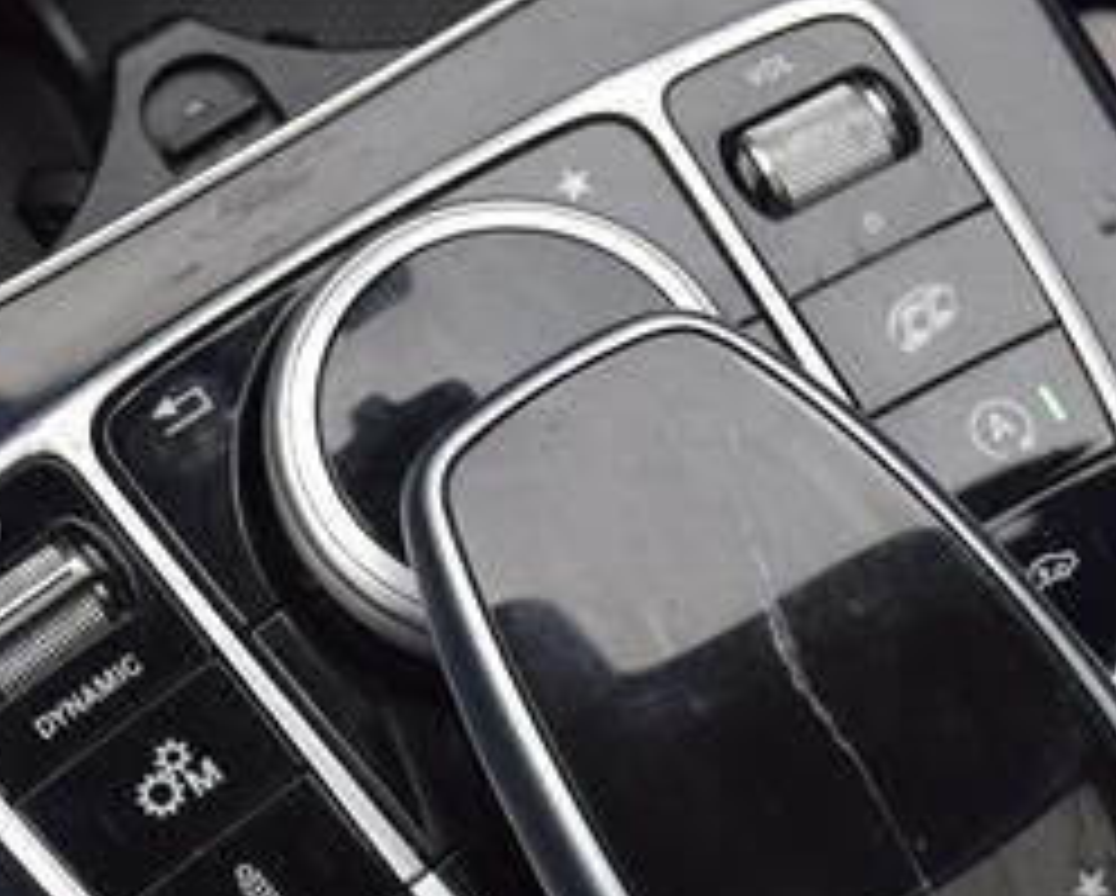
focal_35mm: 123
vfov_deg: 12.6
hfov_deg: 15.7
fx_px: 4051
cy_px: 250
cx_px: 504
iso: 400
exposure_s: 1/100
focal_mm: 27
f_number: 5
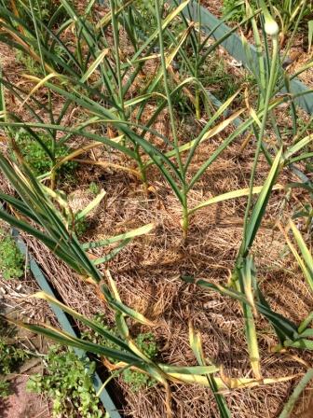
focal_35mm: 33
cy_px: 209
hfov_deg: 42.9
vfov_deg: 55.4
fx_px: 398
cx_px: 156
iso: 50
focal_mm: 4.13
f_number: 2.4
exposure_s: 1/1063
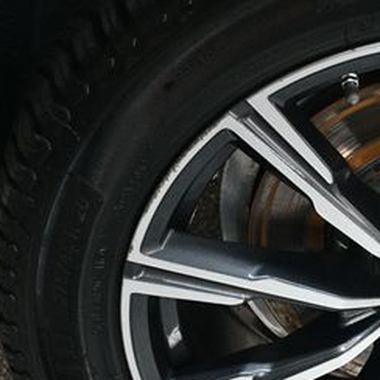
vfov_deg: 15.0
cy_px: 282
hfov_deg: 14.6
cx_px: 441
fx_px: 1441
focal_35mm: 116
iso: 3200
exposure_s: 1/125
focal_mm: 35
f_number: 4.2
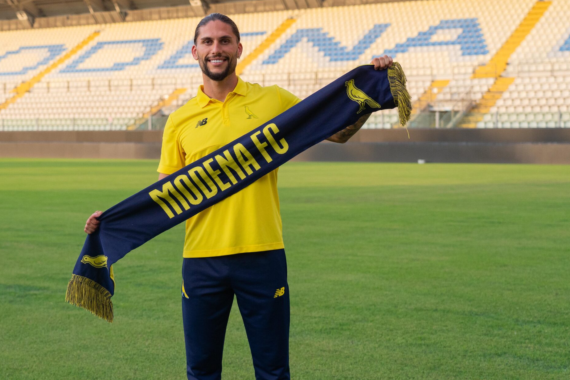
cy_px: 149
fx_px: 1140
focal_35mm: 72
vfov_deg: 18.9
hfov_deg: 28.0
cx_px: 231
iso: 1250
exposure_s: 1/1000
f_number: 4
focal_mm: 52
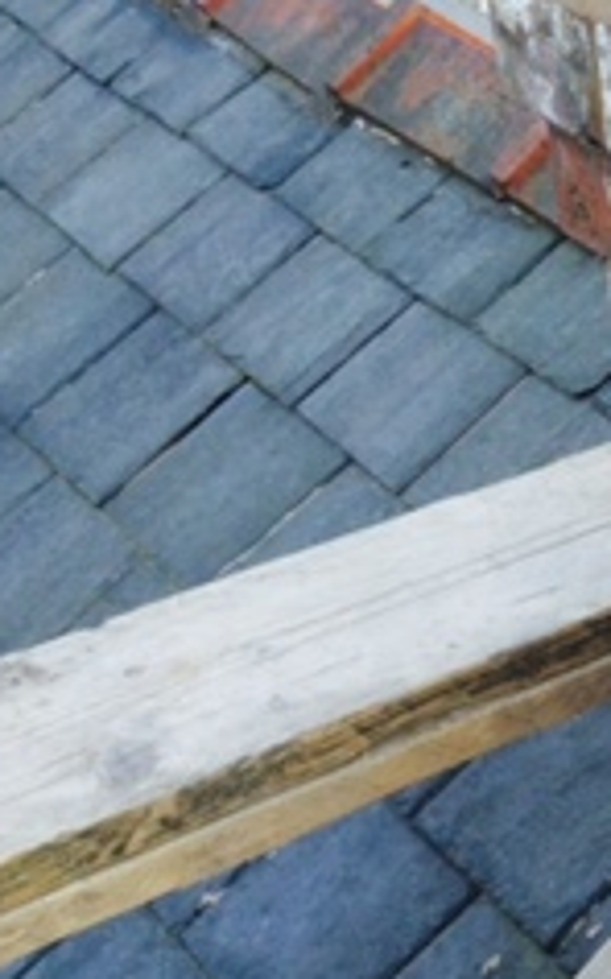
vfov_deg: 24.9
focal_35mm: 83
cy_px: 549
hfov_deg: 13.2
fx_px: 2213
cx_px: 1276
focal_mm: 4.15
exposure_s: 1/60
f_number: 2.2
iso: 50
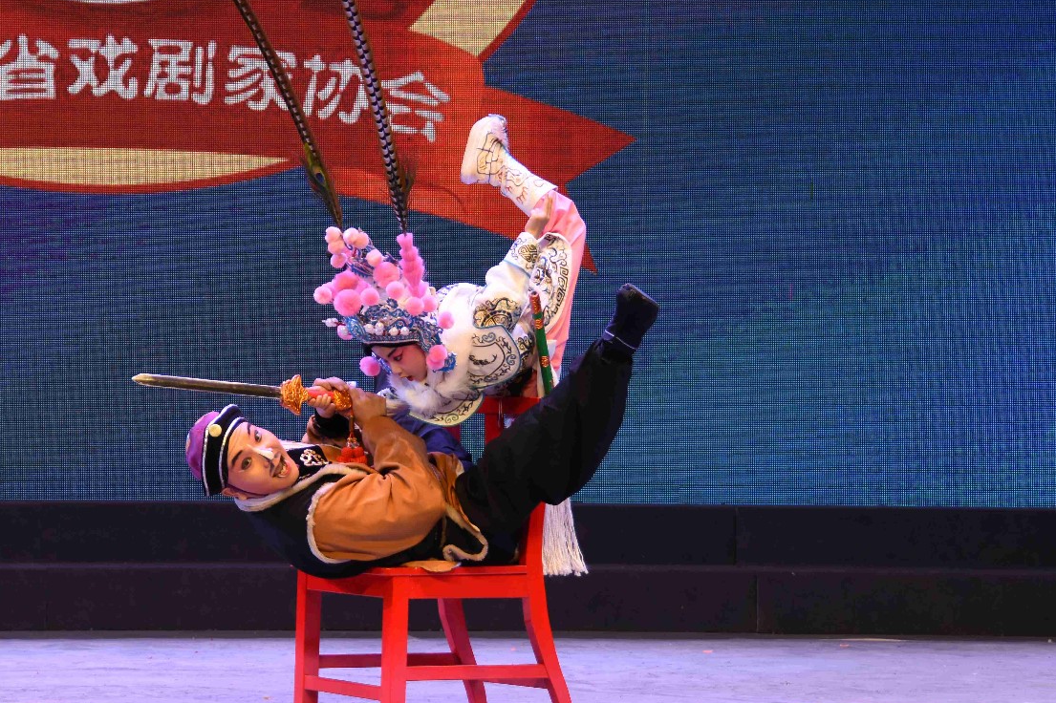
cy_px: 365
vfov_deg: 9.0
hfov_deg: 13.5
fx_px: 4457
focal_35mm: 152
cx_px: 335
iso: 800
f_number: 5
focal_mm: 70
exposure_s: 1/200
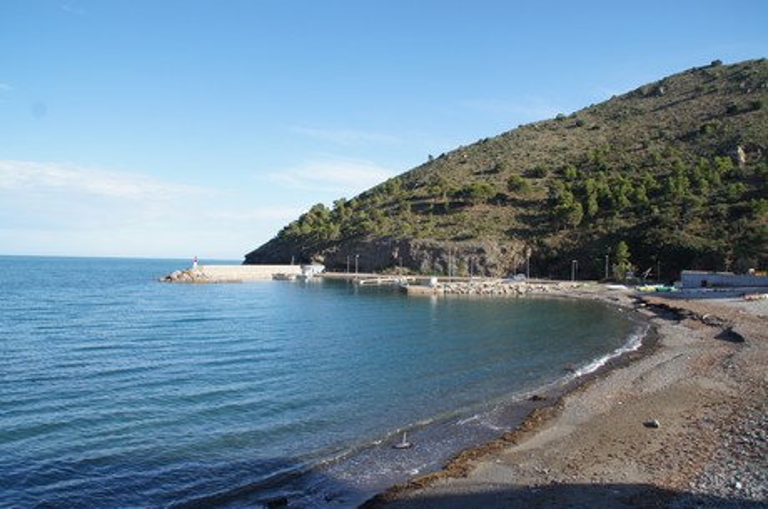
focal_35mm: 27
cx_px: 384
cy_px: 254
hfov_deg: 67.5
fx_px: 575
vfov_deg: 47.8
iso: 100
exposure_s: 1/200
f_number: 7.1
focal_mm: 18
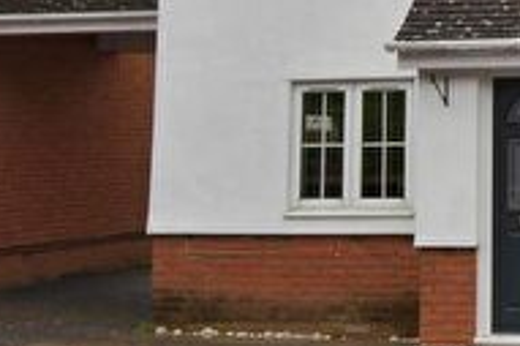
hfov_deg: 20.9
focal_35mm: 88
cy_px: -45
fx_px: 1270
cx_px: 692
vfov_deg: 15.1
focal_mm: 16
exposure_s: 1/13
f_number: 8
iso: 125
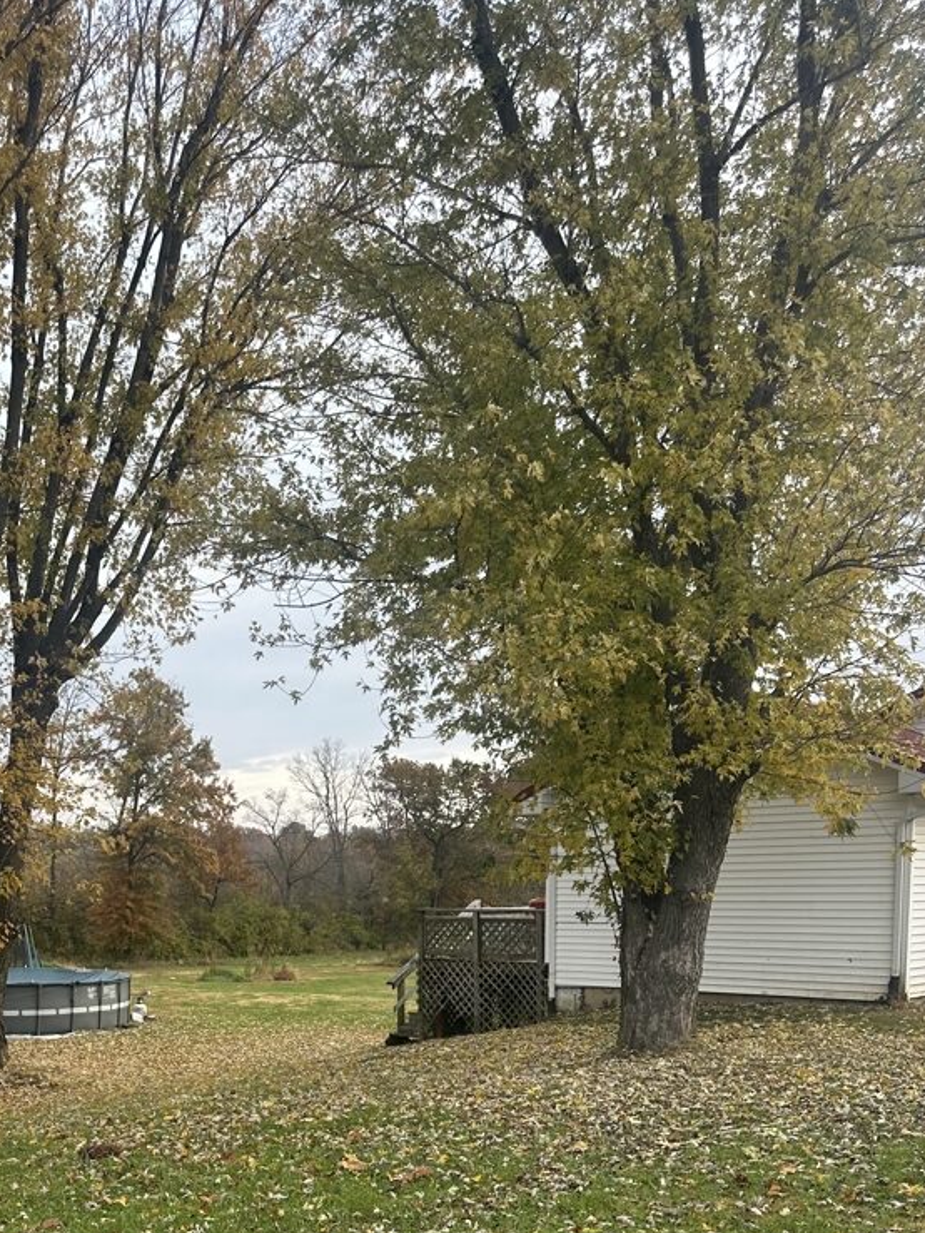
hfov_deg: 36.1
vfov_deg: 45.6
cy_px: 974
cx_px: 239
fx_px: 1389
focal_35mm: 39
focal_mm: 6.86
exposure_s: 1/521
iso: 80
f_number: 1.78
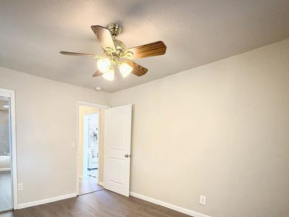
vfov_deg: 61.0
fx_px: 175
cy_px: 154
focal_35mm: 21
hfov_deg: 78.2
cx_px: 117
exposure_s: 1/120
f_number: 2.2
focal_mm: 2.22
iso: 320
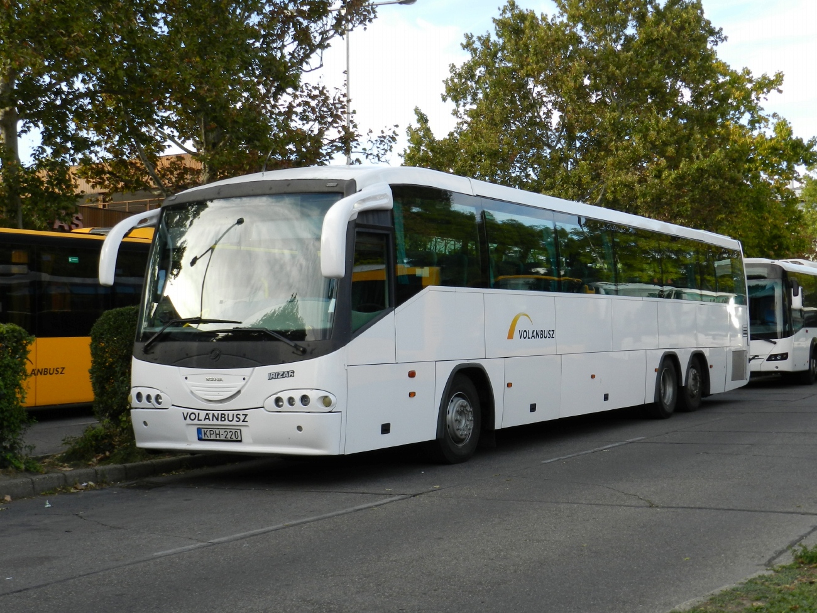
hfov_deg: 41.2
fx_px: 1086
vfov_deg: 31.5
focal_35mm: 46
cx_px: 408
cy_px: 306
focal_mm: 8.1
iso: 160
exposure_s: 1/250
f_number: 4.2
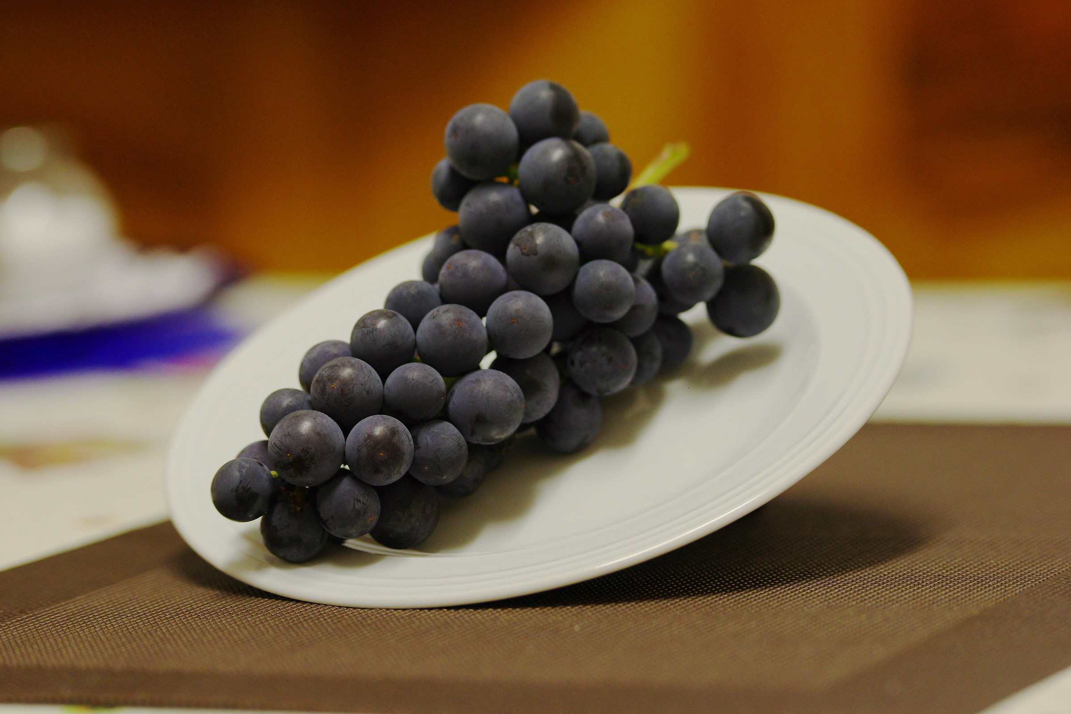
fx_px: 6276
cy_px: 357
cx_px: 534
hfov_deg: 9.8
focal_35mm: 211
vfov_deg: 6.5
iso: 1600
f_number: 3.5
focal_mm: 140
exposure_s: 1/90
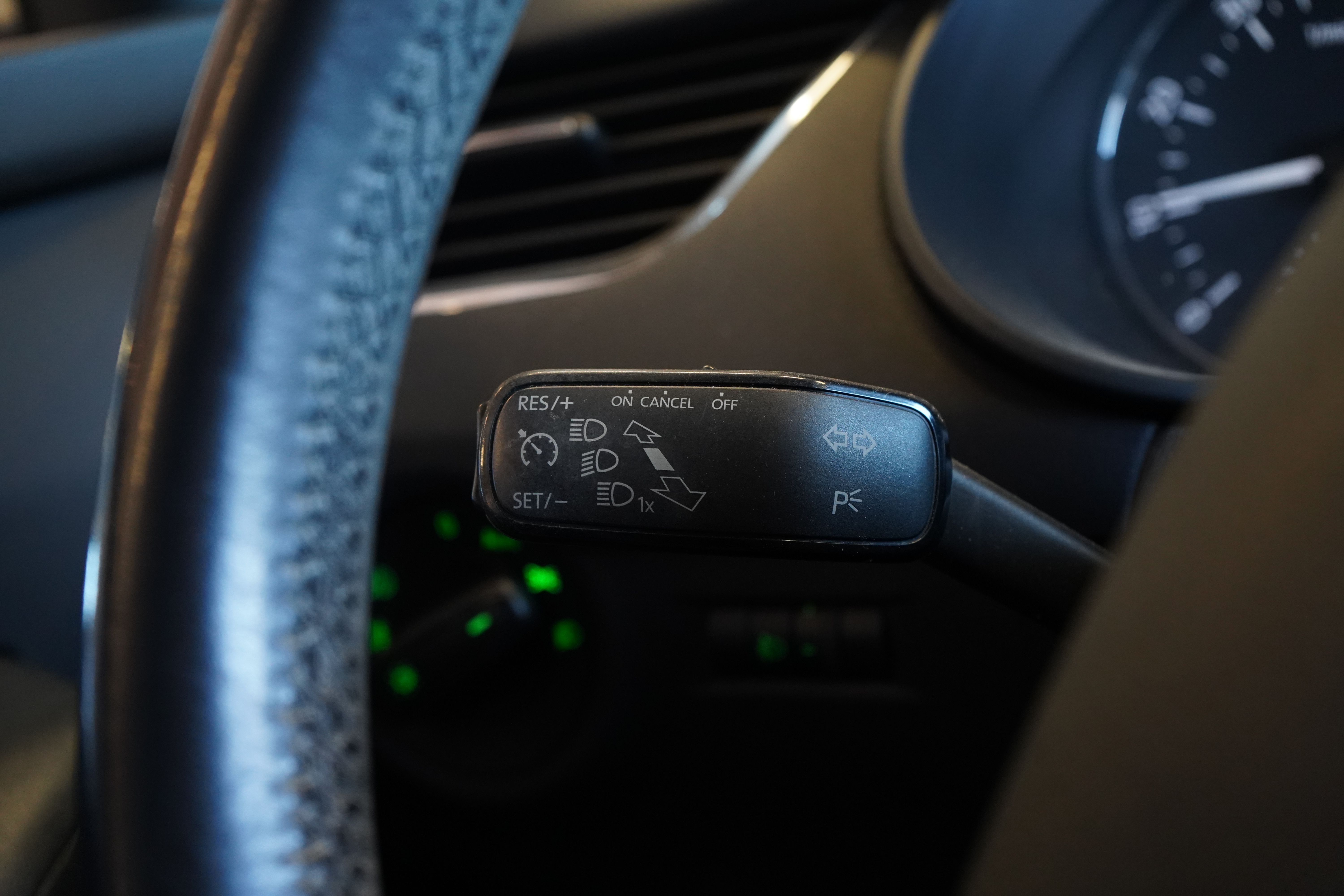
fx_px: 1717
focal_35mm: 46
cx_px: 672
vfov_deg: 29.2
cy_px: 448
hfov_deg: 42.7
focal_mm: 46
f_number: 5.6
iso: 4000
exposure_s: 1/50
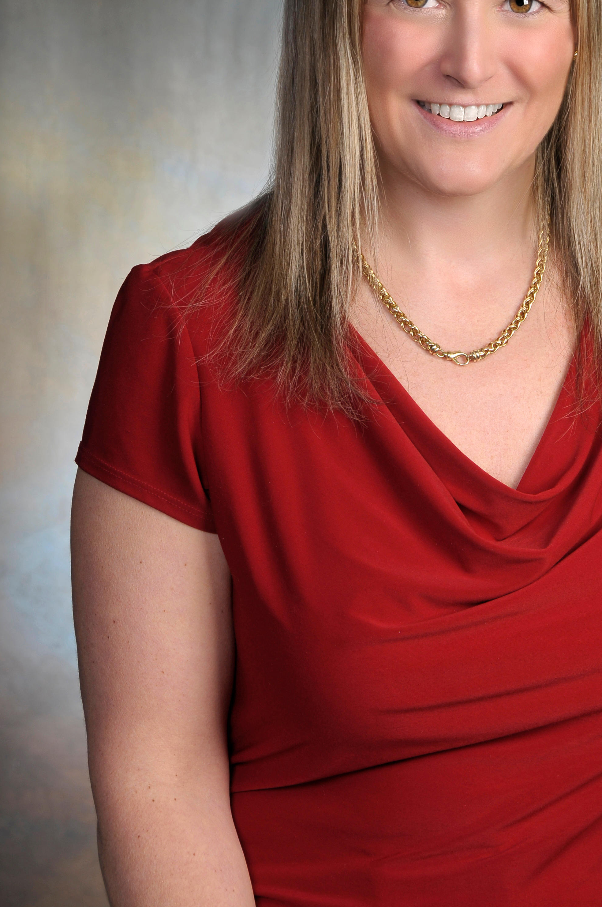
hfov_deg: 9.0
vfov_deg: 13.5
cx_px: 398
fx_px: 3823
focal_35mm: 152
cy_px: 259
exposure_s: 1/250
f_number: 8
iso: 100
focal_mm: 70
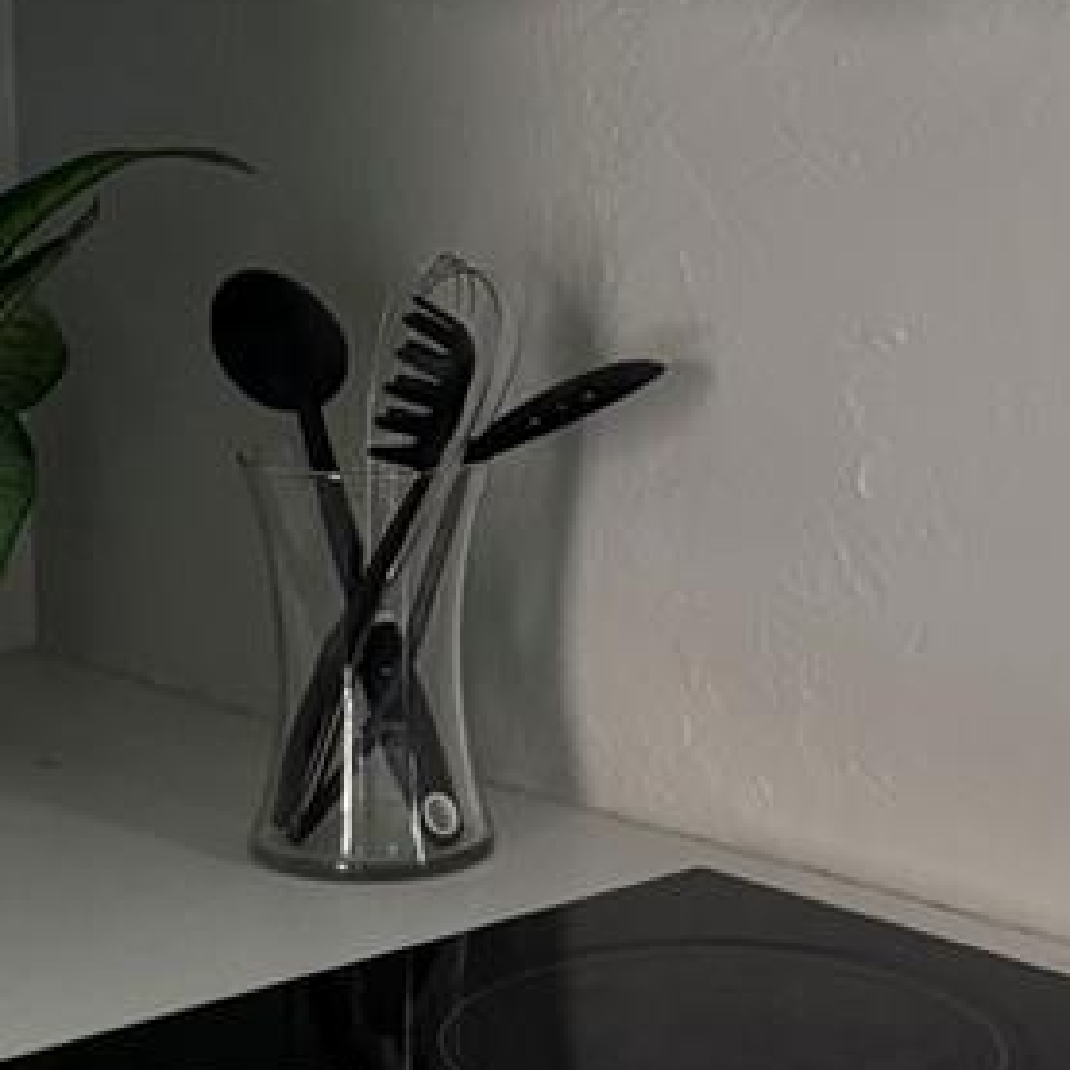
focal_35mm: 92
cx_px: 564
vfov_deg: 18.8
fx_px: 3217
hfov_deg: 18.9
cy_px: 746
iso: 320
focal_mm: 6.76
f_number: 1.78
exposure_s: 1/60
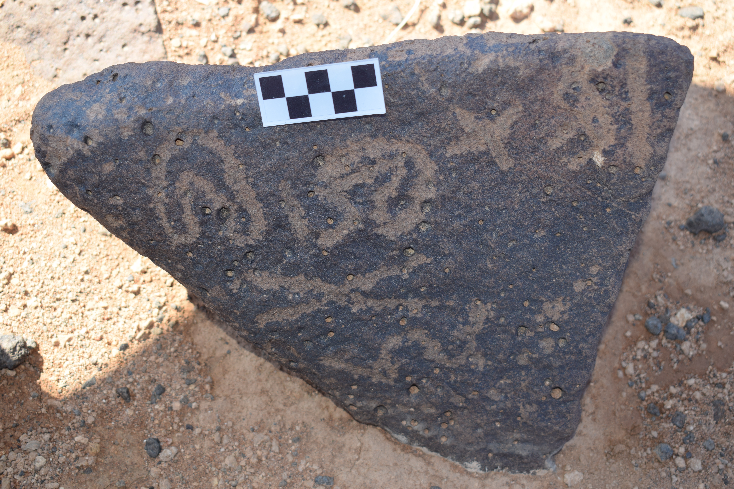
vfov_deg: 25.8
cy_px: 244
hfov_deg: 37.9
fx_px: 1070
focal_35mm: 52
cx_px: 367
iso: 110
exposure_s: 1/125
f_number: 5.6
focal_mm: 35
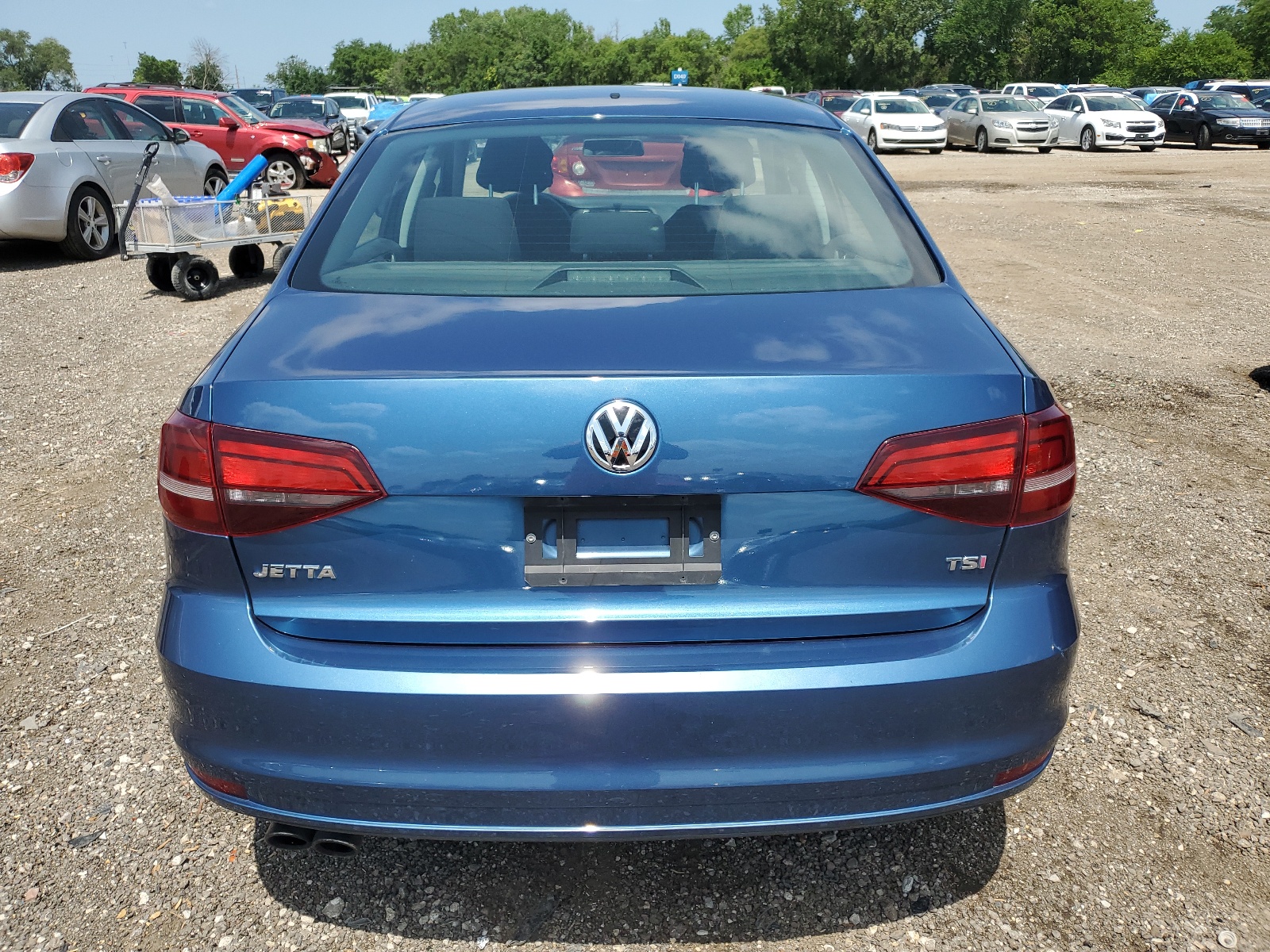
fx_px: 954
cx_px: 635
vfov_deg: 53.1
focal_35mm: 26
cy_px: 476
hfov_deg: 67.3
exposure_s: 1/3333
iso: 50
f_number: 1.5
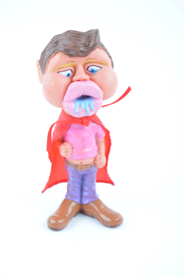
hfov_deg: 16.5
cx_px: 92
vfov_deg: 24.6
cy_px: 138
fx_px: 634
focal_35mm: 82
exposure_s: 1/30
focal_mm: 55
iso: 100
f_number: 7.1
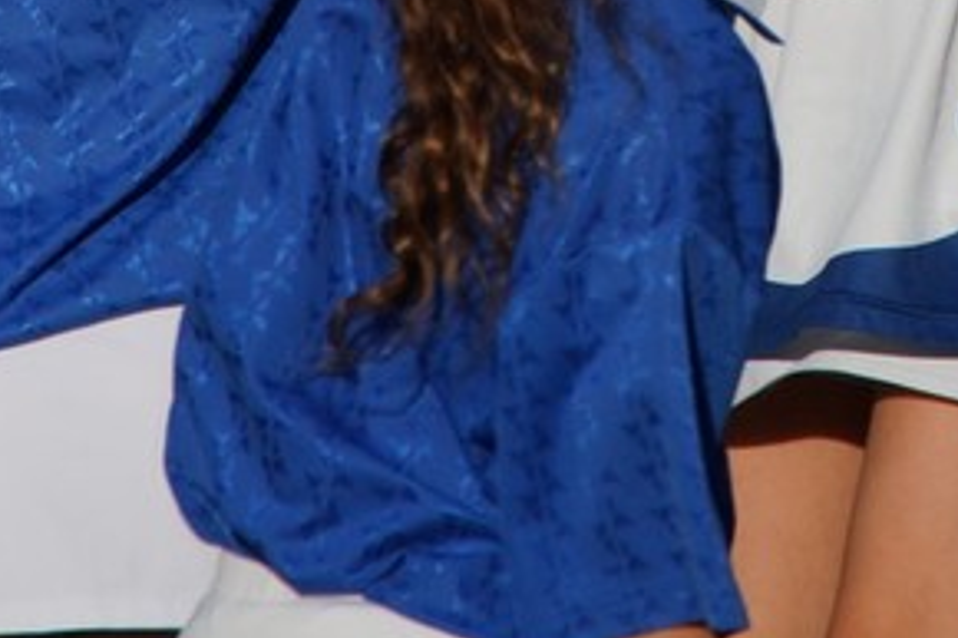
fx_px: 28217
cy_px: -374
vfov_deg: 1.3
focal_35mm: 1061
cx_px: 829
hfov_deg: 1.9
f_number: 11
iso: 100
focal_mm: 200
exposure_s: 1/500
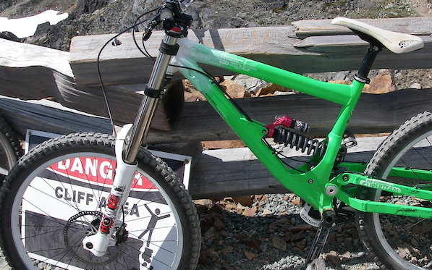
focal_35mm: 54
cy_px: 150
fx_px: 636
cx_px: 266
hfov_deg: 37.3
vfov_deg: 24.0
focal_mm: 6.3
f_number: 6.6
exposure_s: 1/250
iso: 64
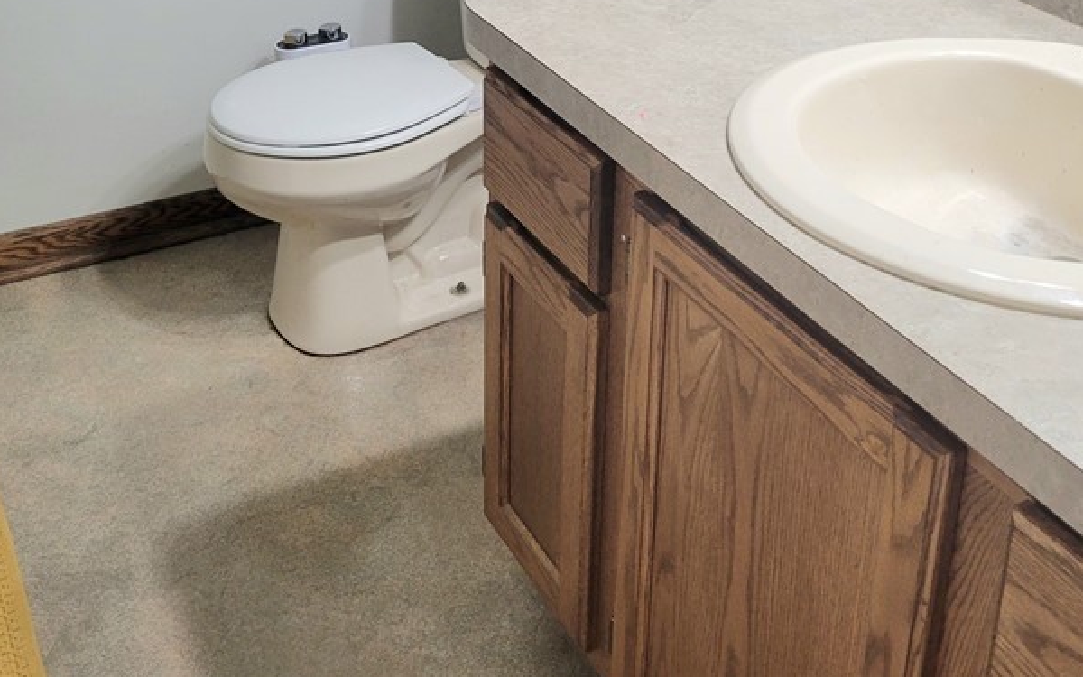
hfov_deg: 42.6
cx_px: 567
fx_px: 1387
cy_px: 31
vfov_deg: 26.2
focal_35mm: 47
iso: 250
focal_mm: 5.4
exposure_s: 1/120
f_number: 1.8
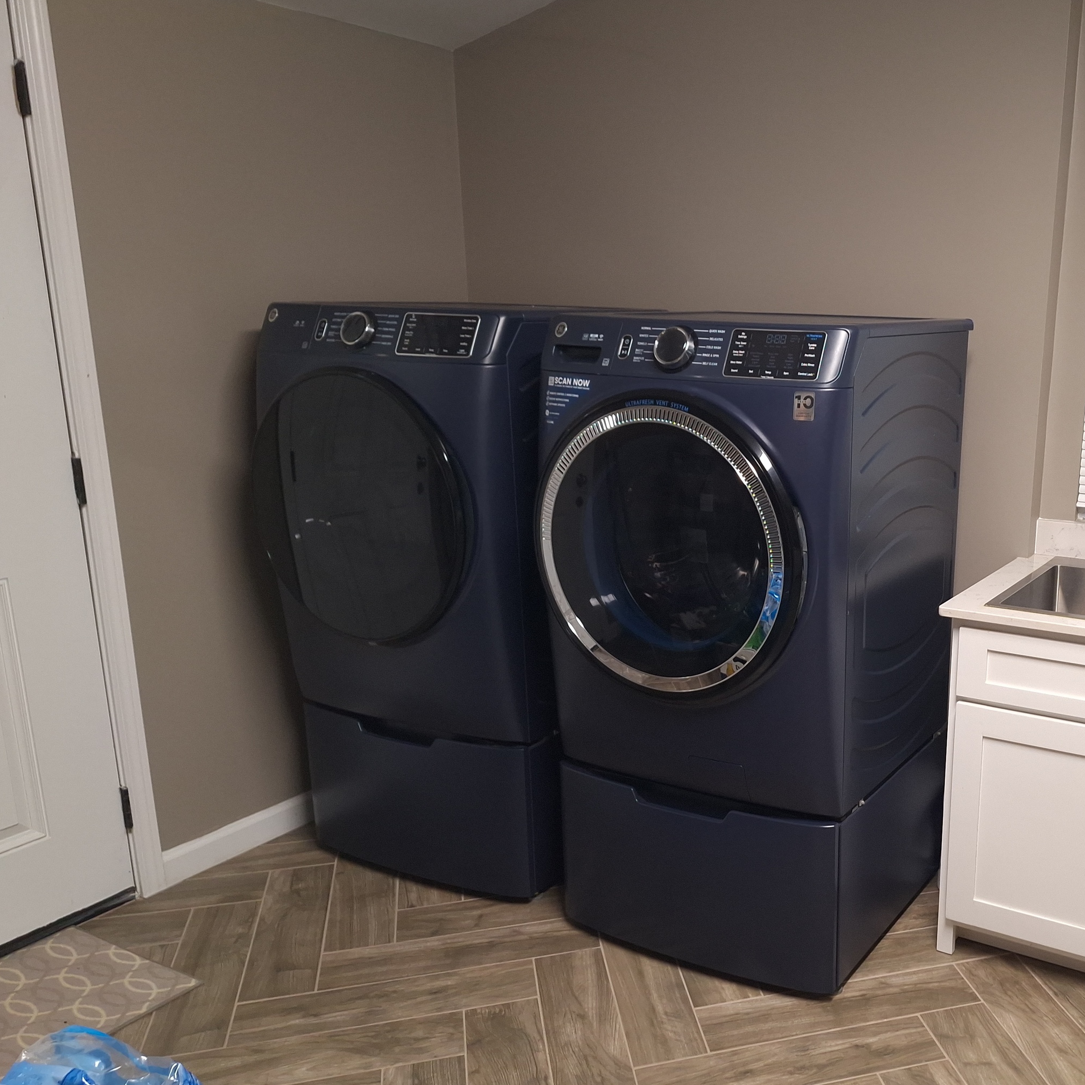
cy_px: 602
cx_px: 813
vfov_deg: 52.4
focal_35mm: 31
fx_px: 1099
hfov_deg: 50.4
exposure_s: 1/40
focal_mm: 5.54
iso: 160
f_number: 1.8
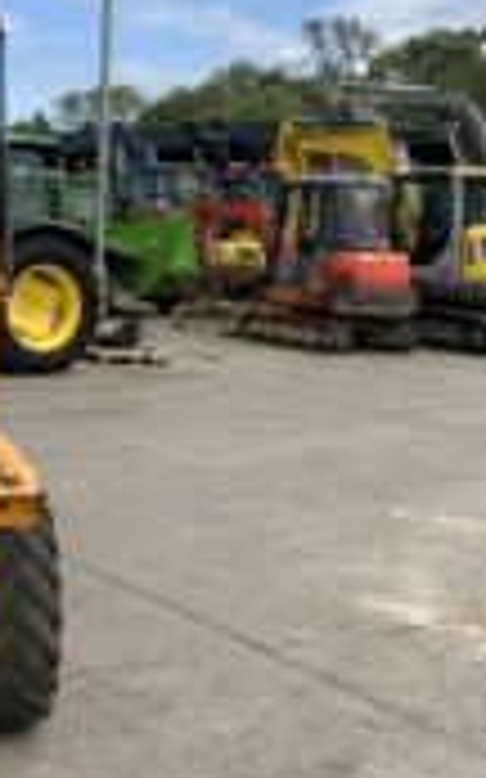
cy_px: 261
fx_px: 1357
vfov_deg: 31.8
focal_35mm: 64
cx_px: -40
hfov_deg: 19.5
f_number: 1.8
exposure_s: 1/1984
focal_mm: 3
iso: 16
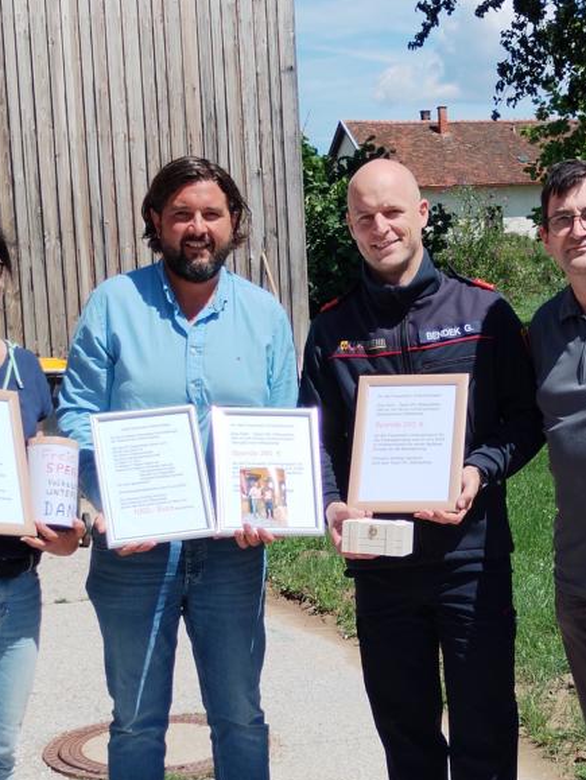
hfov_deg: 19.4
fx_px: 1714
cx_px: 358
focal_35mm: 76
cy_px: 486
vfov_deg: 25.6
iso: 100
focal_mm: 4.75
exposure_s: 1/2200
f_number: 1.8
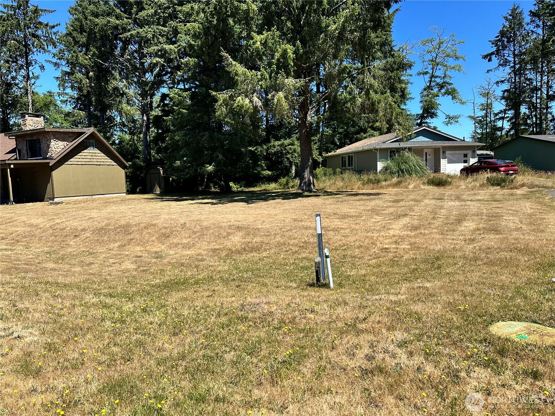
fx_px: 385
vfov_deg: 56.8
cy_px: 208
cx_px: 278
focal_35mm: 24
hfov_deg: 71.6
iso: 80
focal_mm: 6.86
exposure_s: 1/3155
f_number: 1.78
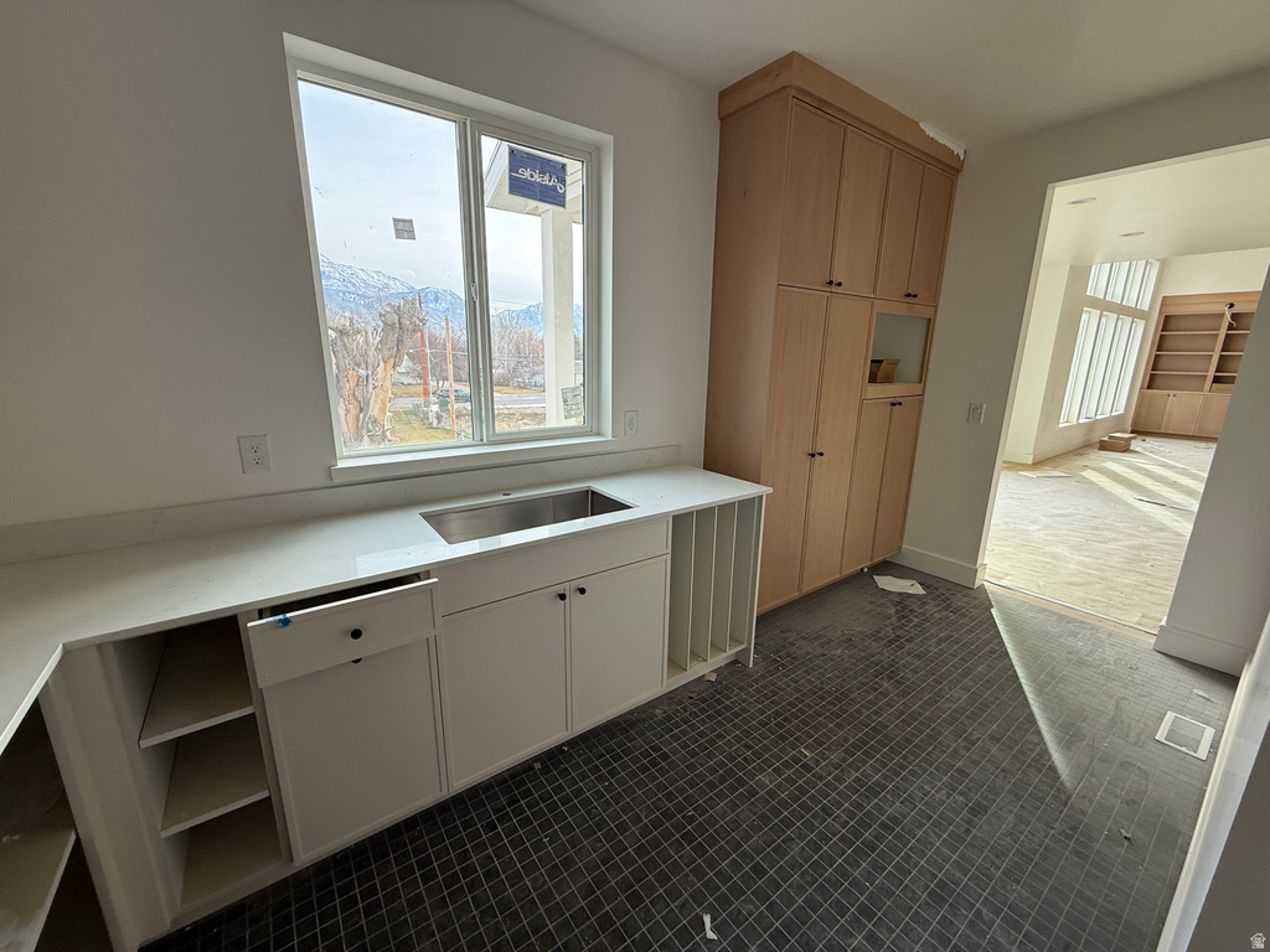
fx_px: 514
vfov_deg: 85.7
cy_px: 476
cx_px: 635
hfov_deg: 102.1
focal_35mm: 14
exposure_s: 1/137
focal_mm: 2.22
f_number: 2.2
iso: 64
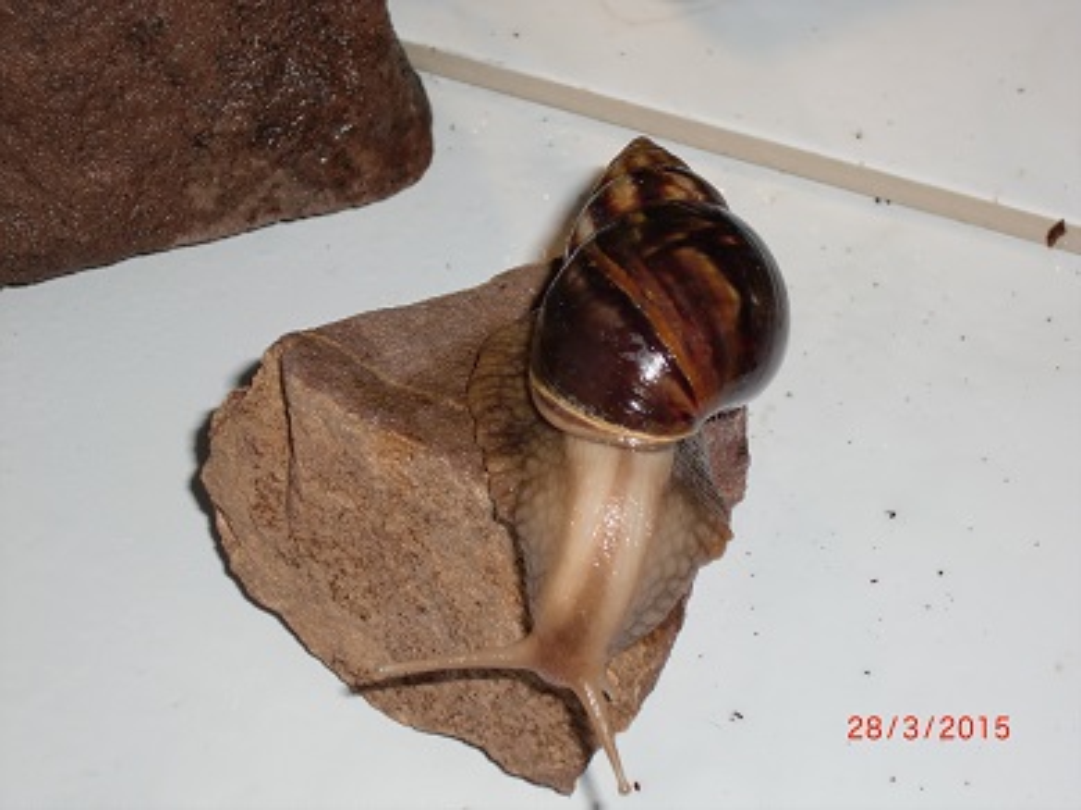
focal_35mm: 74
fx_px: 2309
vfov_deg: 19.9
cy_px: 405
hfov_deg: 26.3
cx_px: 540
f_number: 4.2
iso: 64
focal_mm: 13.1
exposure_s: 1/60
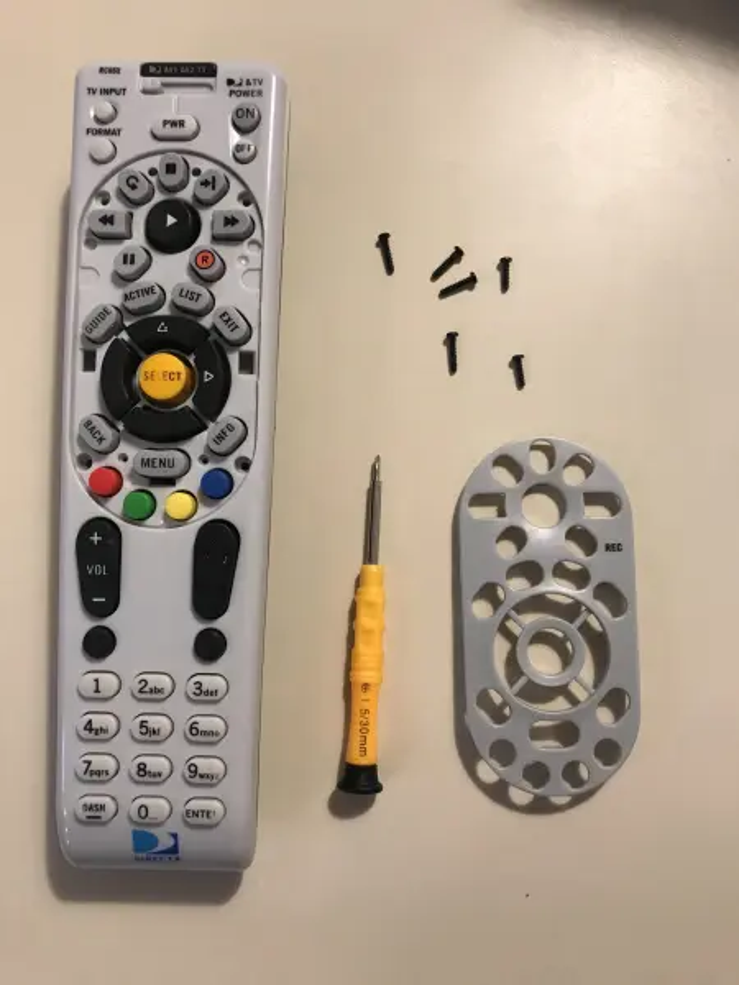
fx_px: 797
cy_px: 492
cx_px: 370
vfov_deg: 63.4
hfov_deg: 49.7
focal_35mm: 28
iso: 40
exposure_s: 1/30
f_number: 1.8
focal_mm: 3.99
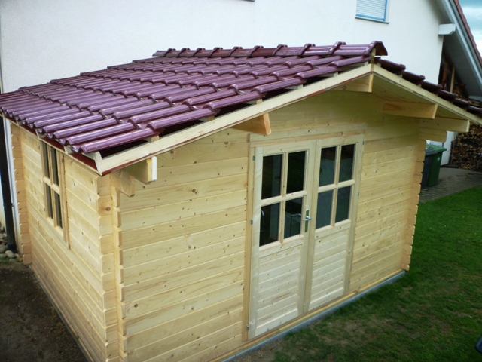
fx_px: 404
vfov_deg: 48.2
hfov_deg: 61.7
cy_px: 181
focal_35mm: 29
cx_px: 241
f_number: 3.3
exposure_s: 1/30
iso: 160
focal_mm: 5.2
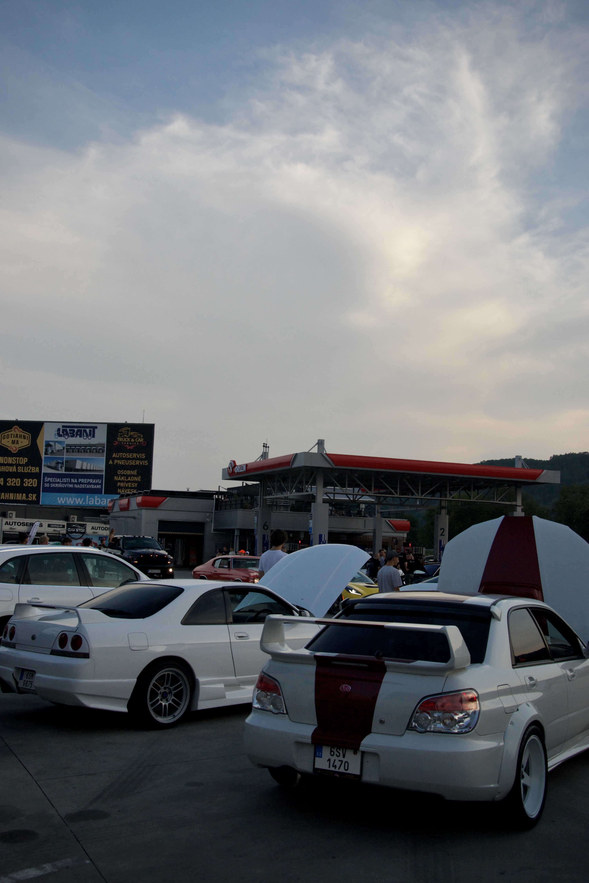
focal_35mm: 38
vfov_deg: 51.3
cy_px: 442
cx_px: 294
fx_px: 920
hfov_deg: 35.5
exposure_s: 1/1000
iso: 400
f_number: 5.6
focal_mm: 25
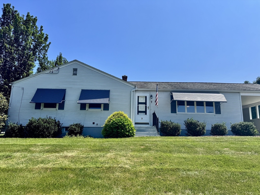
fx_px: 180
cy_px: 98
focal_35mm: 24
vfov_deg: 56.8
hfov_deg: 71.6
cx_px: 130
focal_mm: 6.76
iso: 80
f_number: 1.78
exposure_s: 1/5814
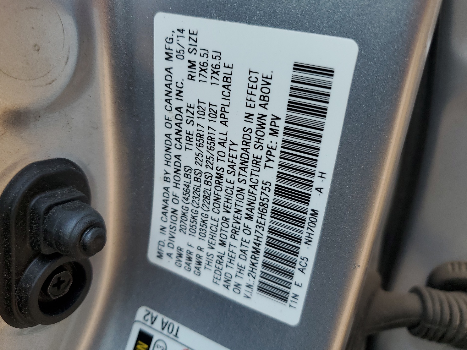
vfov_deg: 49.7
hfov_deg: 63.4
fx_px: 378
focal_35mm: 28
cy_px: 168
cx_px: 224
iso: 50
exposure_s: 1/1000
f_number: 1.5
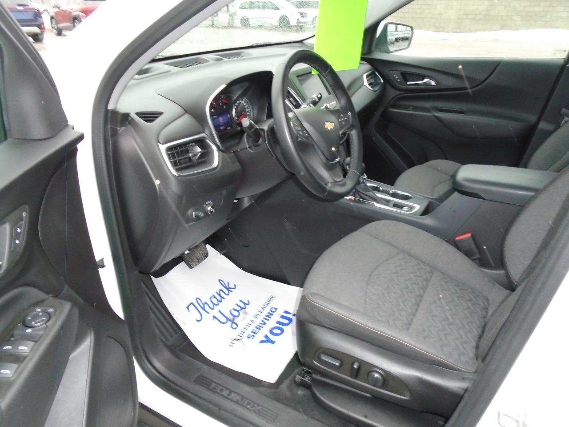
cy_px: 214
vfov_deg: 53.1
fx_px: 427
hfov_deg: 67.3
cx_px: 284
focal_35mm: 26
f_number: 3.2
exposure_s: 1/200
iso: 500
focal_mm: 4.6
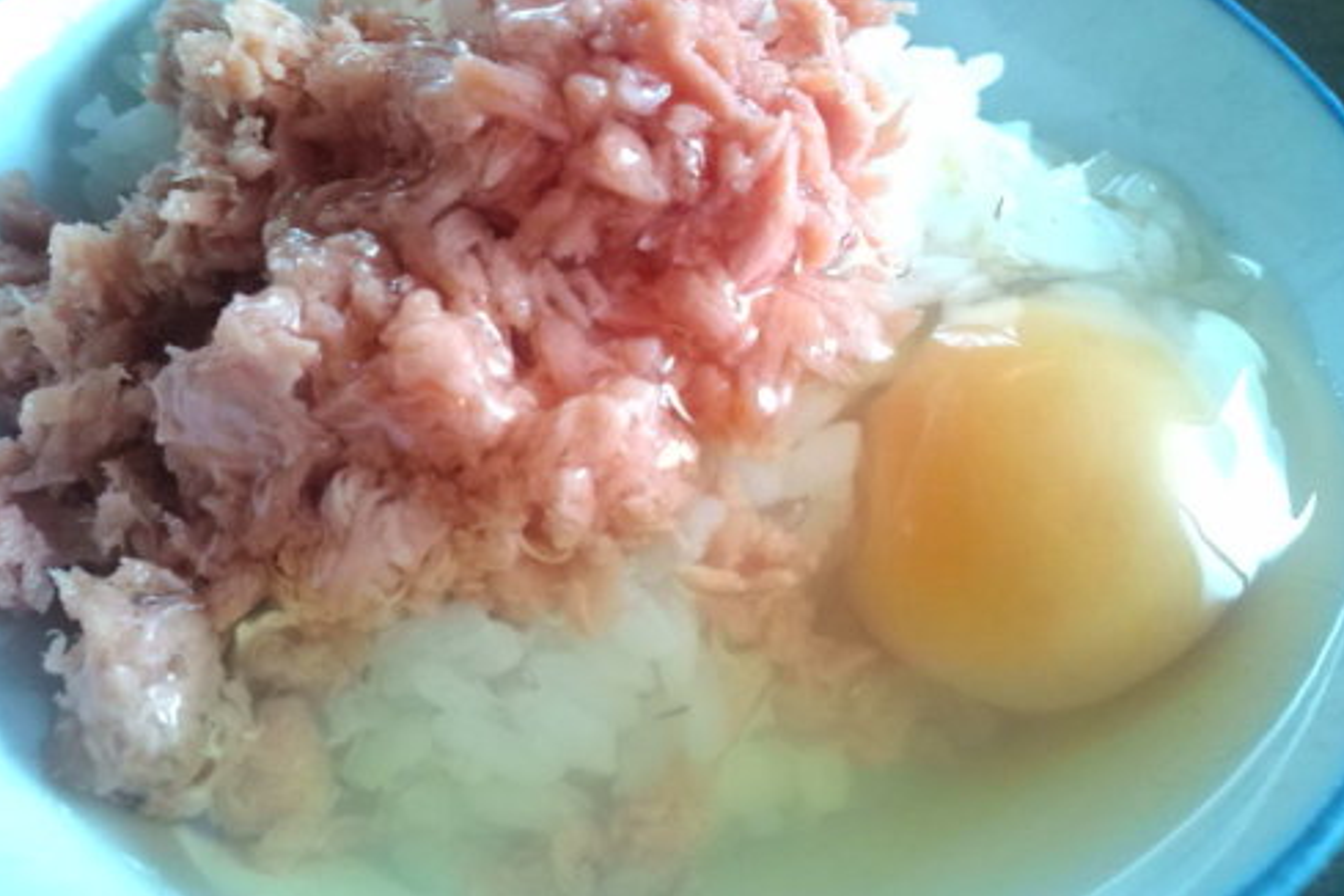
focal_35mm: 34
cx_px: 679
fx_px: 1269
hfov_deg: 55.8
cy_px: 400
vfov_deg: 38.8
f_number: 2.8
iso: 102
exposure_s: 1/6.73
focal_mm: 3.3
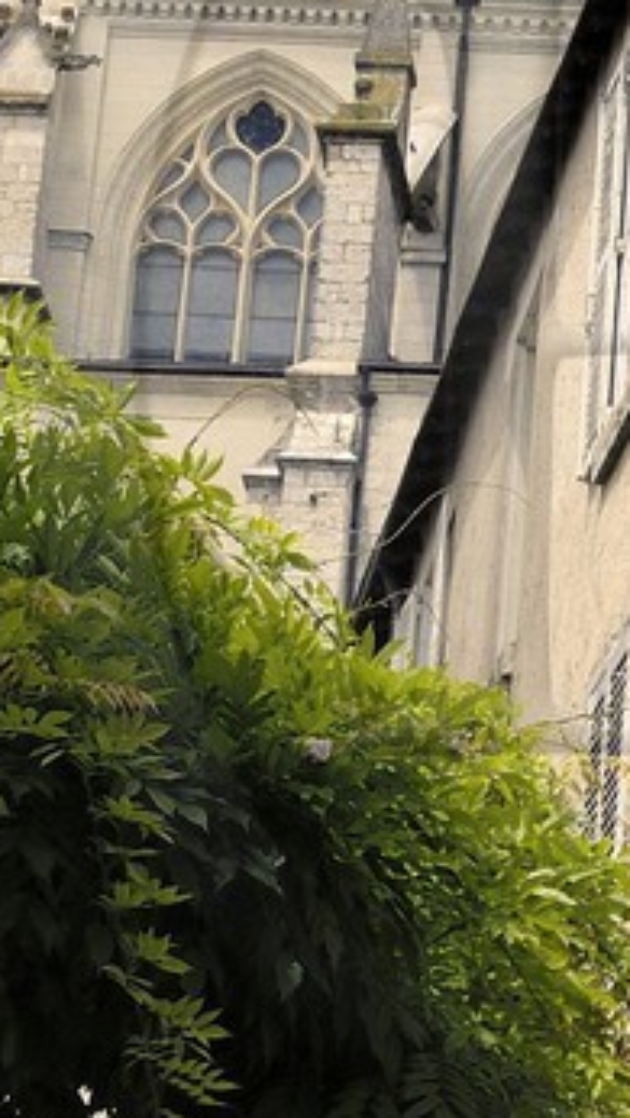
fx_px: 6020
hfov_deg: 5.9
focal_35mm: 203
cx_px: 1021
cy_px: 362
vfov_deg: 10.6
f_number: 10
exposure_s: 1/125
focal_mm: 28
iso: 100
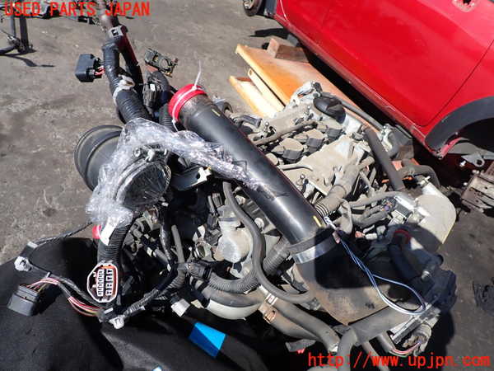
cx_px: 247
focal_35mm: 25
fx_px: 357
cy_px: 186
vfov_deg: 54.9
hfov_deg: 69.4
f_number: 2.8
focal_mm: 4.5
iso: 100
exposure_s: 1/800
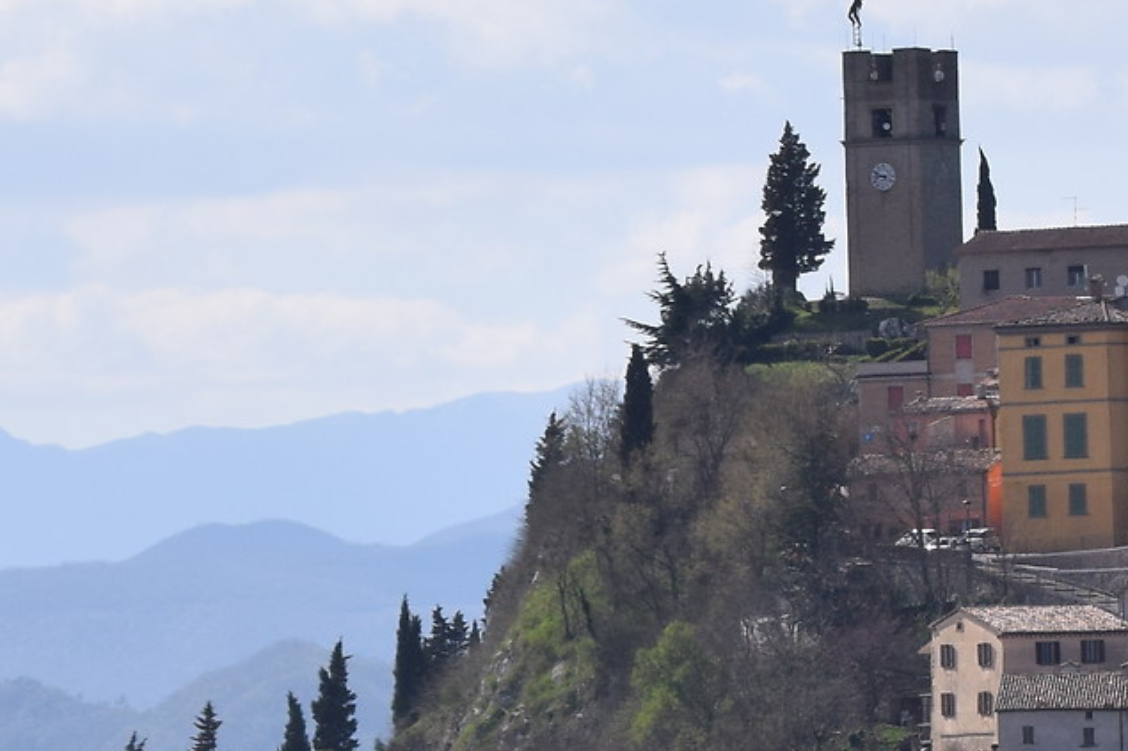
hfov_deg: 5.2
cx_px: 1561
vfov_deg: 3.5
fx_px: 12435
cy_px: 501
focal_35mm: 397
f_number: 7.1
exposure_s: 1/2000
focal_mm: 70
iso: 400
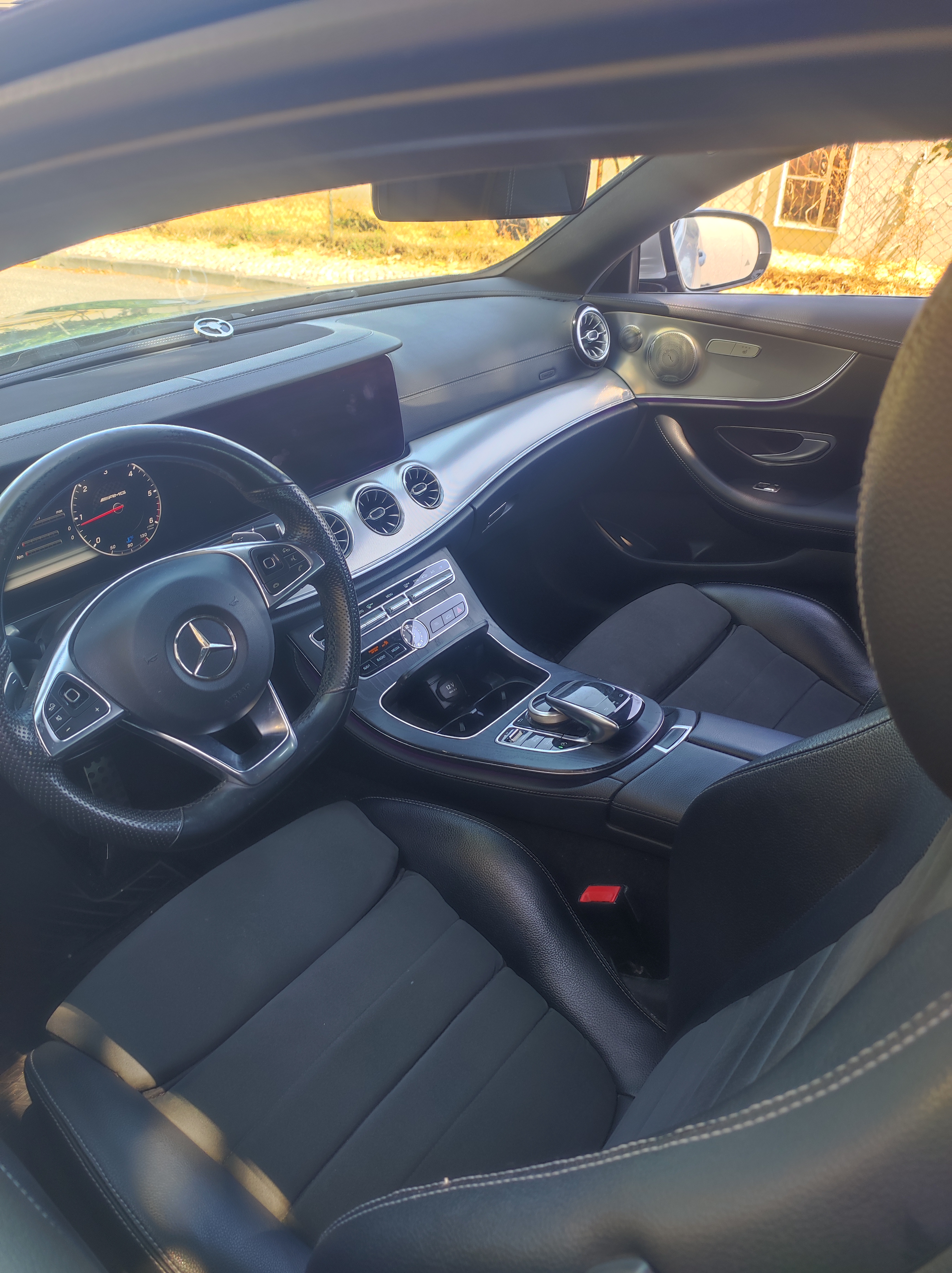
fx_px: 624
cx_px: 476
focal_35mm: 17
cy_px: 636
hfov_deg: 74.6
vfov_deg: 91.1
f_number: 1.79
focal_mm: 4.74
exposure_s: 1/50
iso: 162
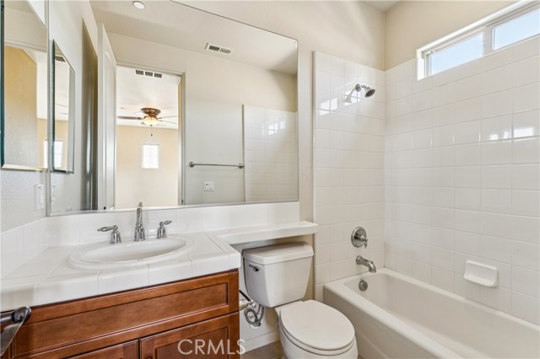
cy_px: 180
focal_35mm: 16
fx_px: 240
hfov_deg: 96.8
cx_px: 270
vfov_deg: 73.7
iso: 100
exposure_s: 1
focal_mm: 16
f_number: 13
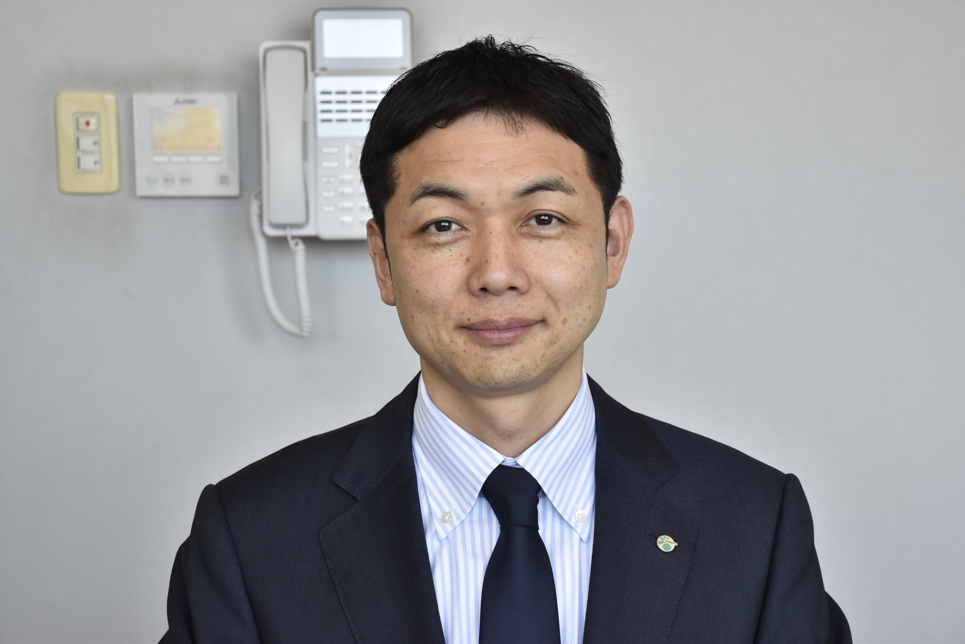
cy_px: 322
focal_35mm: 75
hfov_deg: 27.0
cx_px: 482
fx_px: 2011
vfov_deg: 18.2
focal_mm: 50
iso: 800
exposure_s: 1/160
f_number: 6.3
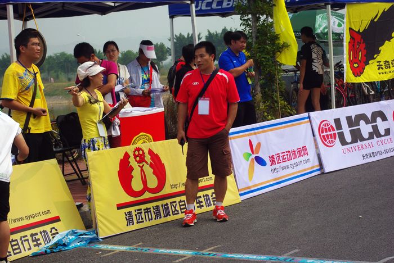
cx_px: 197
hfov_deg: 24.7
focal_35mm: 82
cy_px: 132
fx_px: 898
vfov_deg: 16.7
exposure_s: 1/1000
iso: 200
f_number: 8
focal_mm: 55
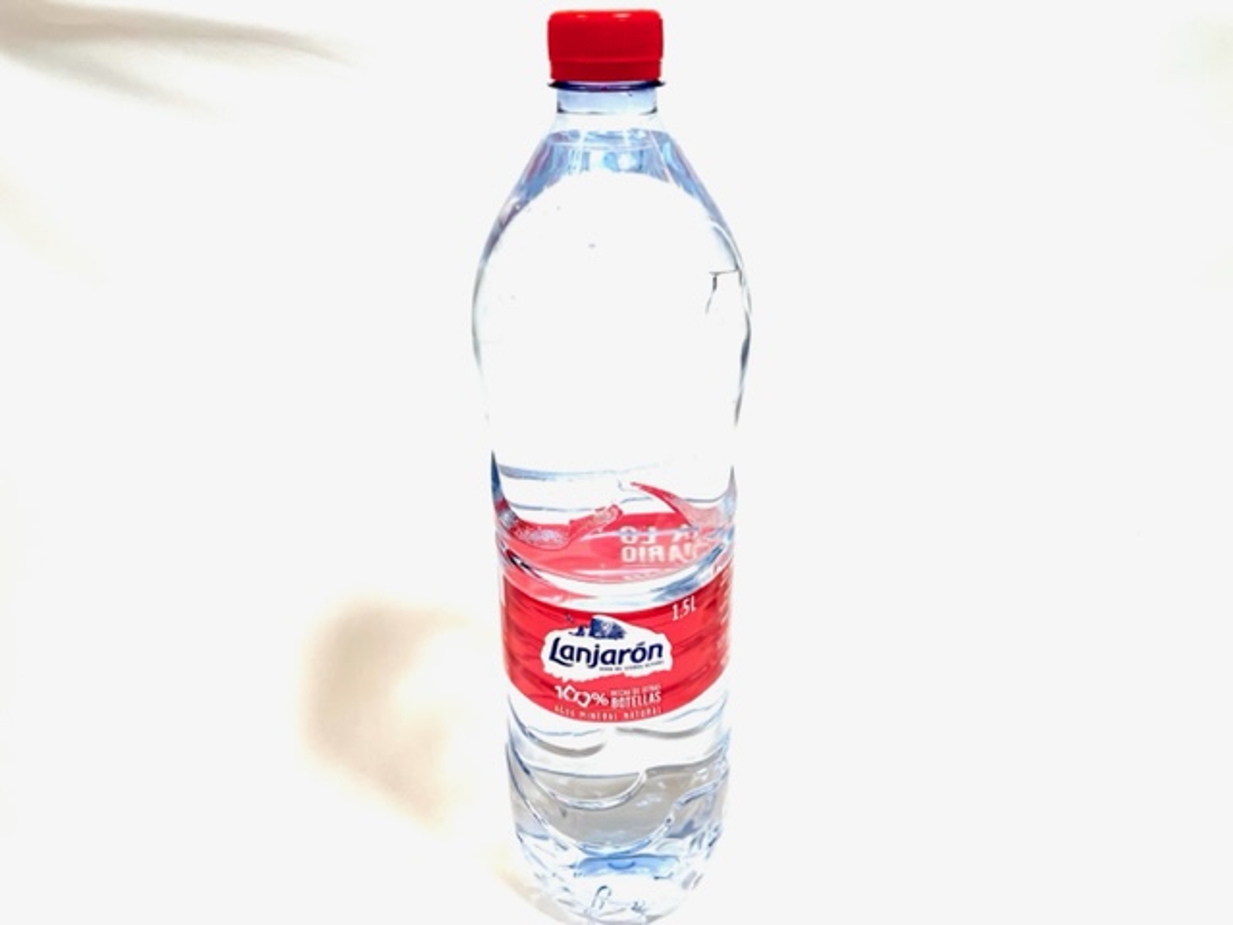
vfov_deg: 53.1
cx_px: 616
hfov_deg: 67.3
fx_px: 926
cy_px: 462
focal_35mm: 26
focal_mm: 4.2
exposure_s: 1/100
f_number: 1.6
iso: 40
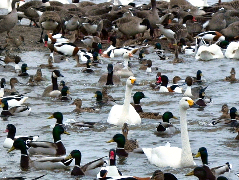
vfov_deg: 3.8
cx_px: 138
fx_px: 2728
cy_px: 102
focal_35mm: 395
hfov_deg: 5.0
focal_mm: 59.9
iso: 800
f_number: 5
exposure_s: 1/150
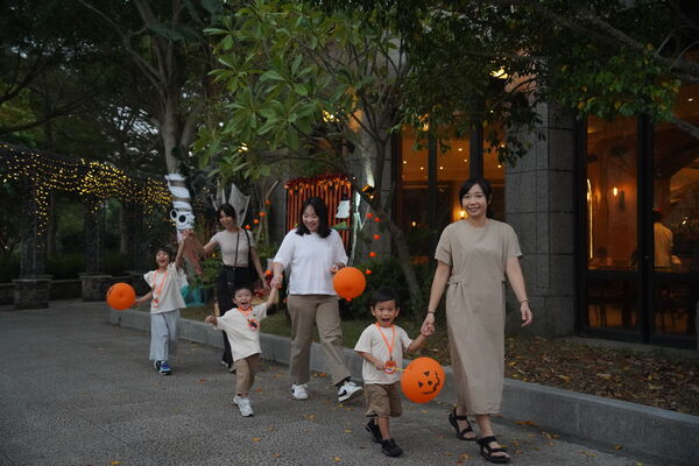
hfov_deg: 48.5
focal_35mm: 40
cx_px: 350
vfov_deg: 33.4
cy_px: 233
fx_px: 777
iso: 10000
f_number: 3.5
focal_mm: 40
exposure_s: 1/800
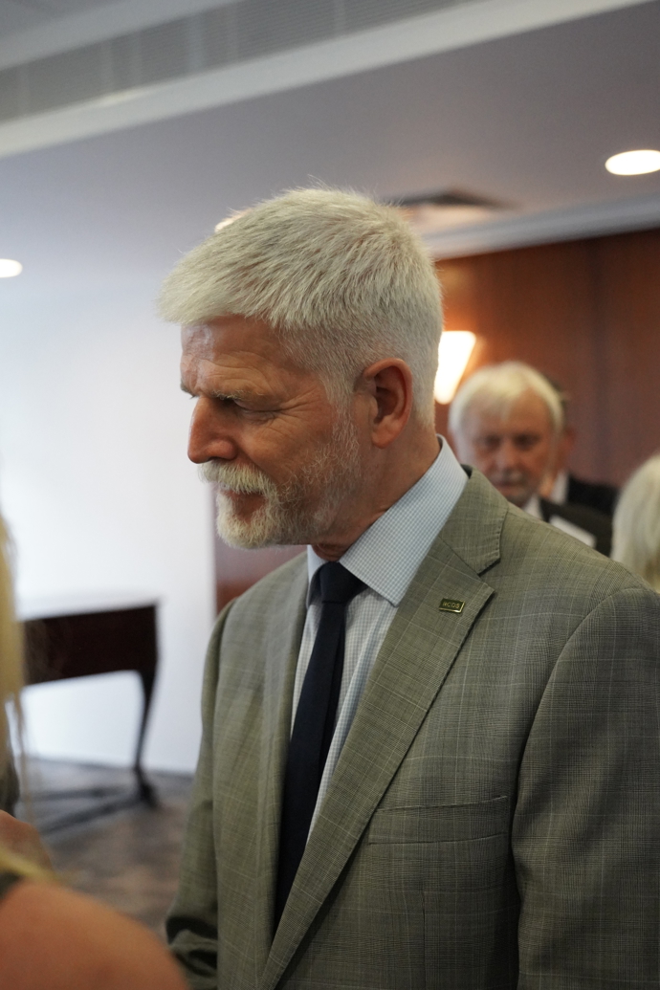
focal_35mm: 46
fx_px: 1265
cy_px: 495
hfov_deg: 29.2
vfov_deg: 42.7
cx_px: 330
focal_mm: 46
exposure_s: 1/1000
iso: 12800
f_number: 4
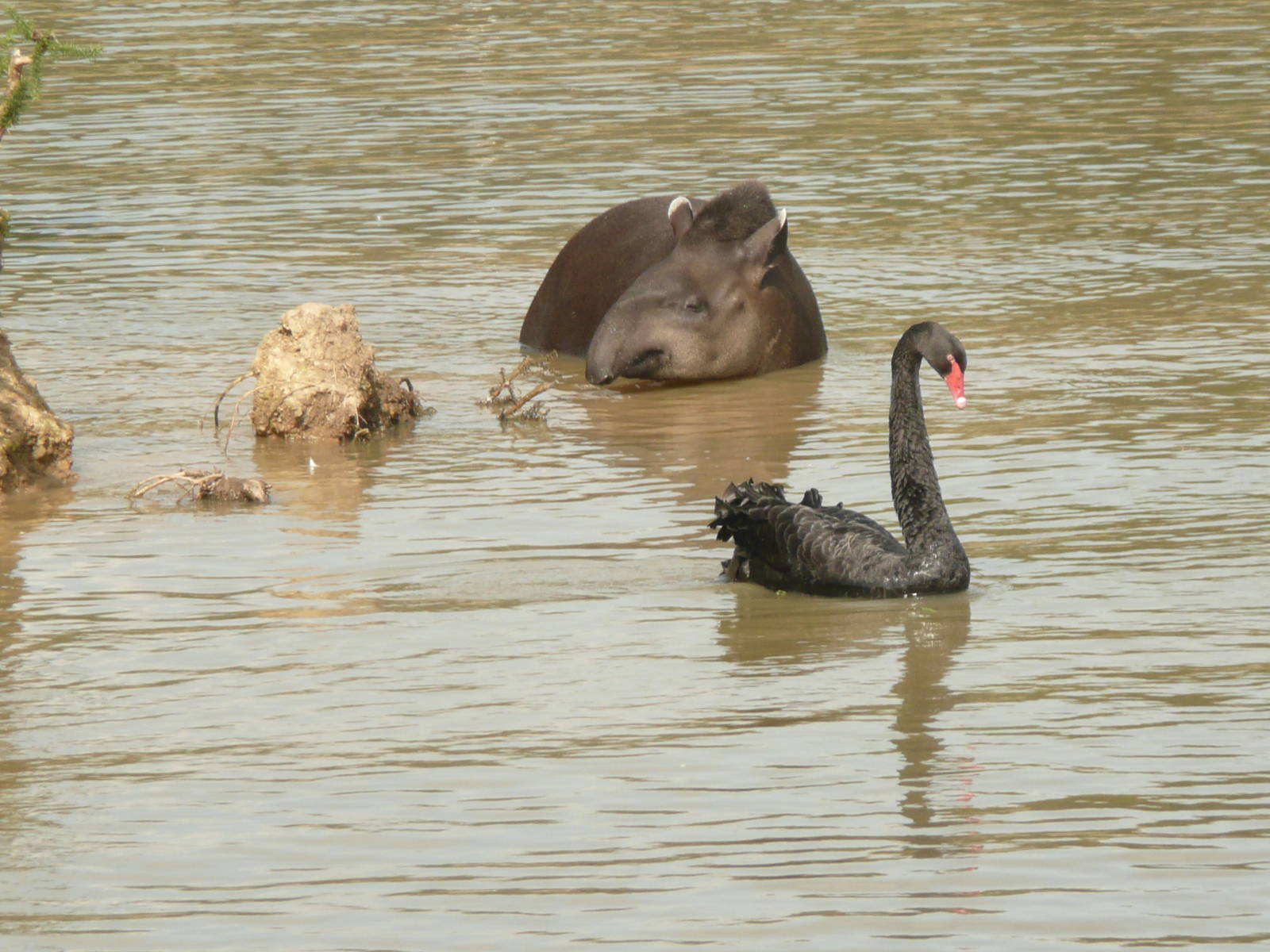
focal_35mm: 381
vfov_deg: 3.9
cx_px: 635
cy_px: 476
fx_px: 13978
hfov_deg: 5.2
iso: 100
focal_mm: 42
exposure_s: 1/320
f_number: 4.9
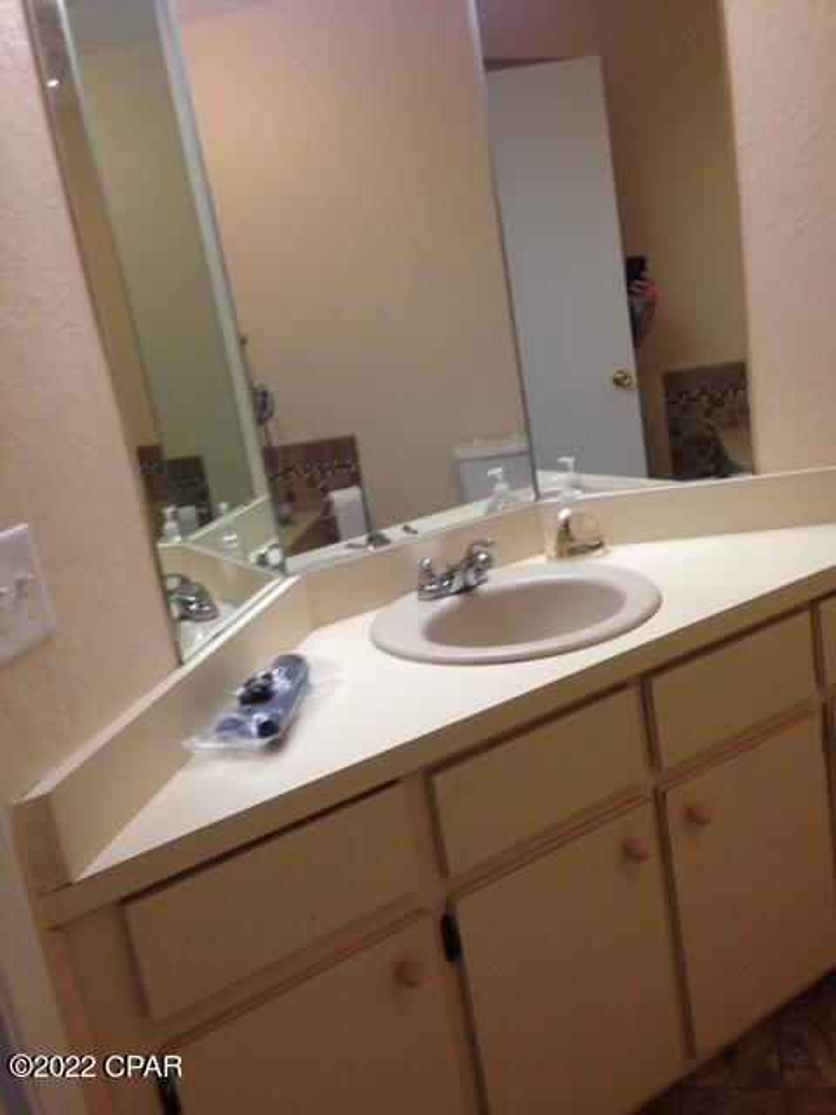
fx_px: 1063
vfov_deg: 55.4
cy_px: 558
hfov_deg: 42.9
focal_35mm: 33
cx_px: 418
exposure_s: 1/20
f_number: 2.4
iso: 100
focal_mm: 4.12
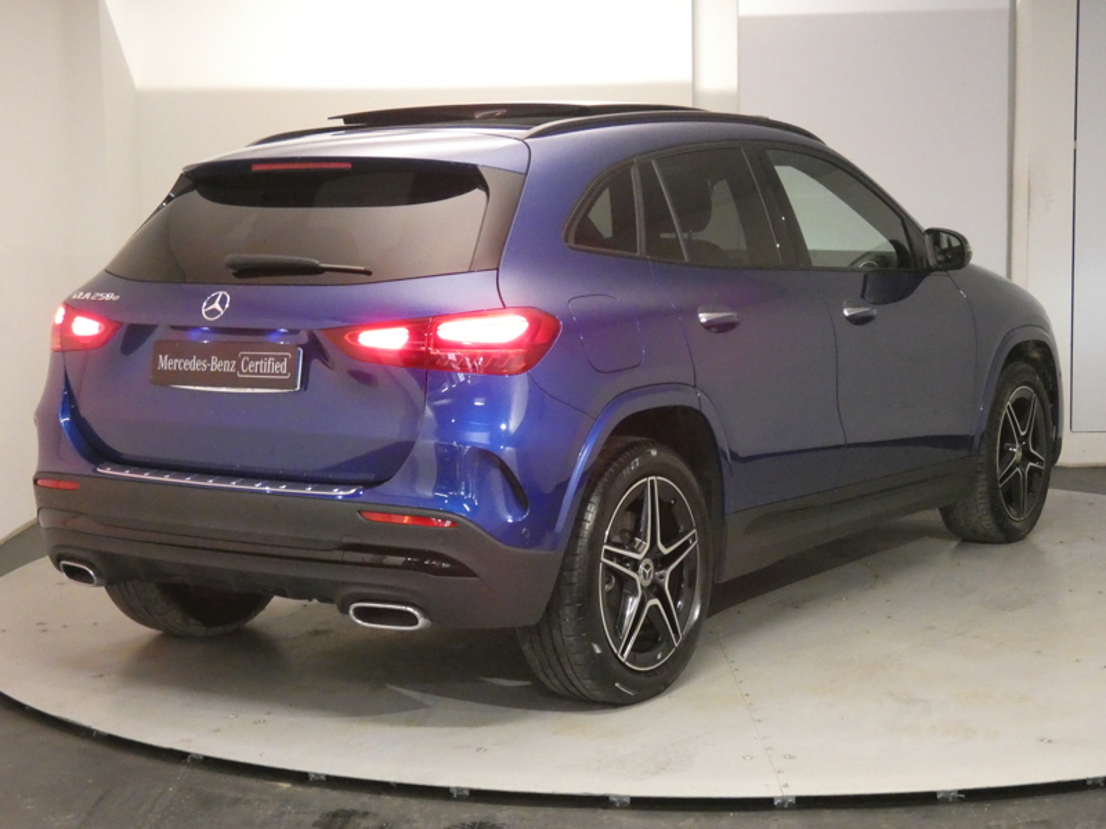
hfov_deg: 33.2
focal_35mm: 58
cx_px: 553
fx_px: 1853
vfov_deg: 25.2
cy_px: 414
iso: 1600
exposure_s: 1/40
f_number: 4.1
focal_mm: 10.4
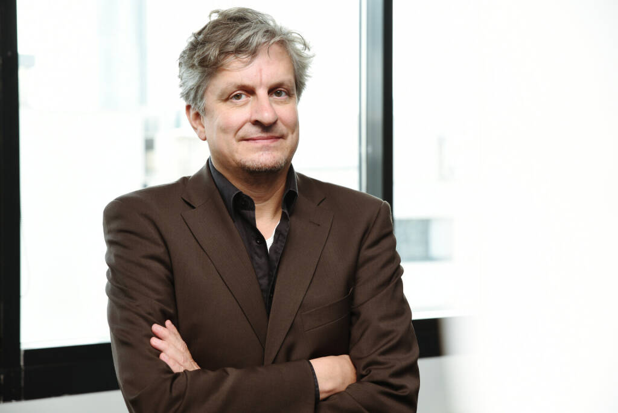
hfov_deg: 28.8
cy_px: 206
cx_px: 309
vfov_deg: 19.5
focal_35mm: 70
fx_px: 1202
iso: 200
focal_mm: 70
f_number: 5
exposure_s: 1/160
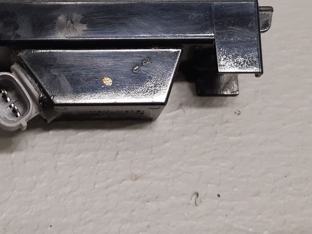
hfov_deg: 42.1
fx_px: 388
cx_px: 68
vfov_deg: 32.8
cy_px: 52
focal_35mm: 43
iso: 125
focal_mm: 3.93
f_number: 1.7
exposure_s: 1/50
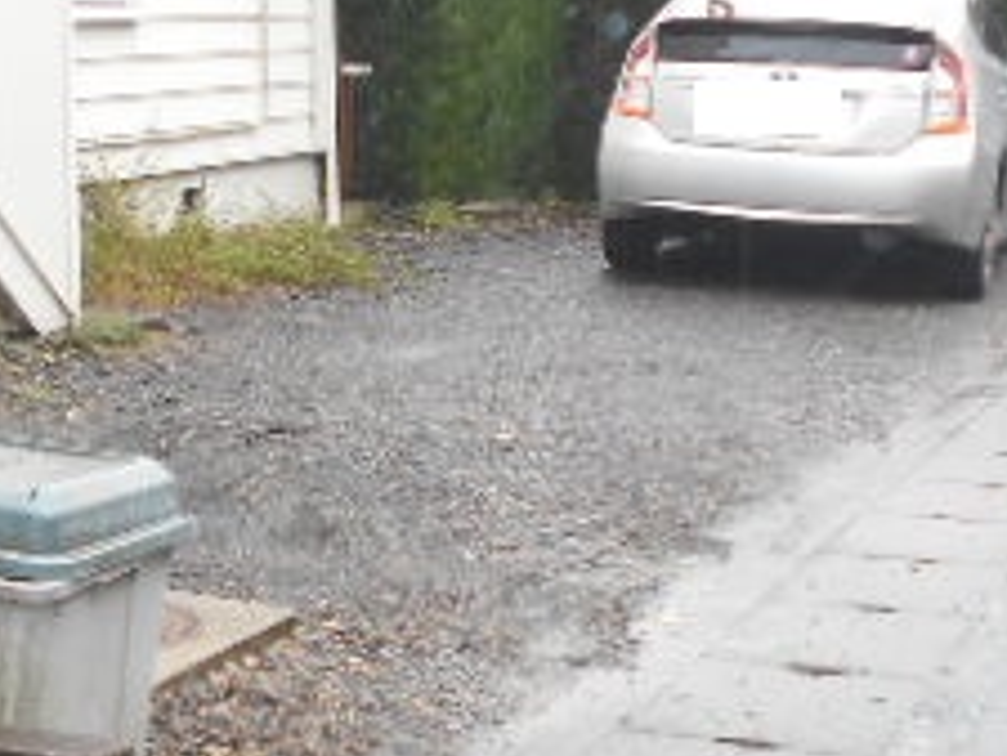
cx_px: 125
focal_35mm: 74
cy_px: 412
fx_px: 2154
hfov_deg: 25.6
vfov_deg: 19.9
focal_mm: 4.6
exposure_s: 1/80
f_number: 3.2
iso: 80
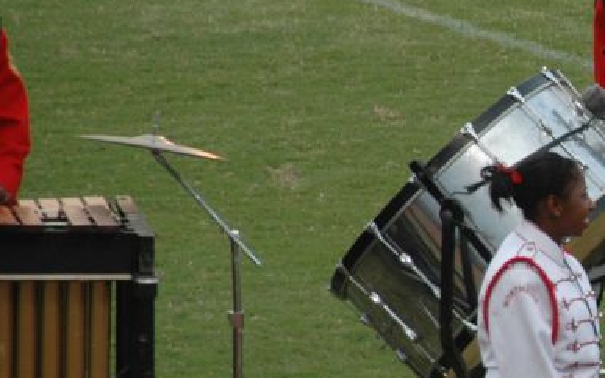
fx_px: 13308
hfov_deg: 2.6
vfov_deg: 1.6
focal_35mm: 807
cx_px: 755
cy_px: 245
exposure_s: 1/60
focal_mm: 200
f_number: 5.6
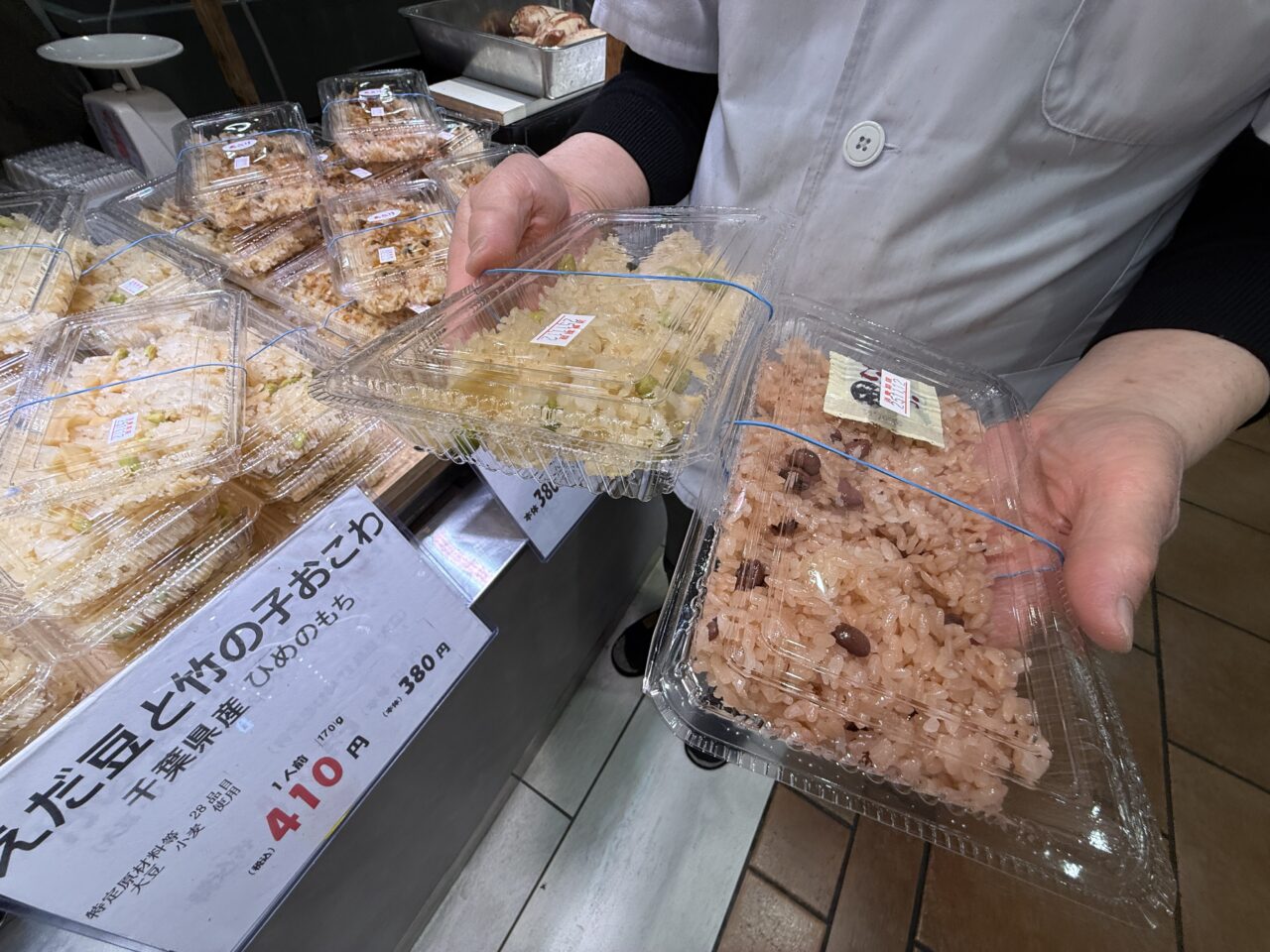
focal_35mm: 14
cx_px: 635
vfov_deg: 85.7
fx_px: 514
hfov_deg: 102.1
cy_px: 476
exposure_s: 1/233
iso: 64
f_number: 2.2
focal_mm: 2.22
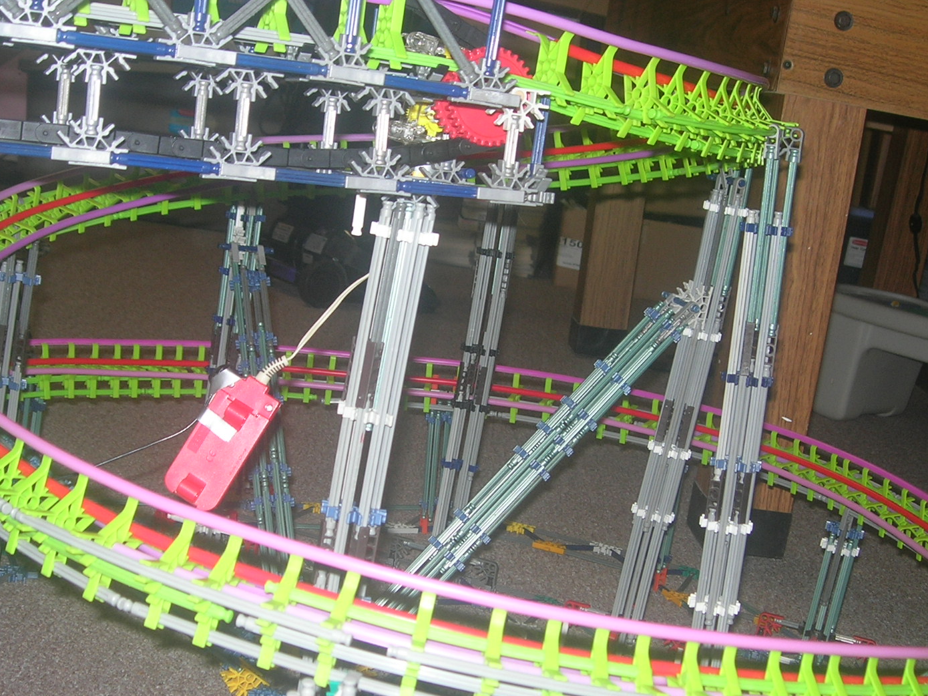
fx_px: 1501
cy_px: 386
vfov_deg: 26.1
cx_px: 460
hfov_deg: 34.4
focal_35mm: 56
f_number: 2.8
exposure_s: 1/60.1
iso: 64
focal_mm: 7.8
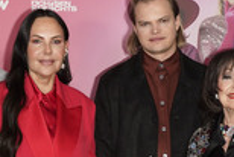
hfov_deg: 17.0
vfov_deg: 11.4
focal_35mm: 120
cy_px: 133
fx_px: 781
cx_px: 122
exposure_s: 1/160
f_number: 6.3
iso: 640
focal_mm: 41
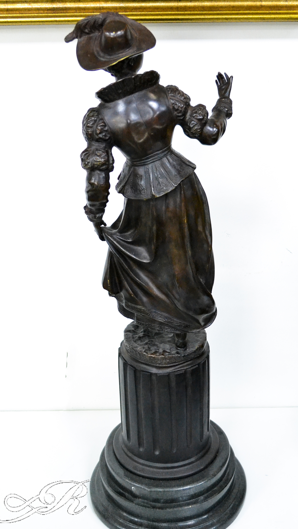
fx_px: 632
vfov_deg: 45.5
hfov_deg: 26.5
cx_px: 158
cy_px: 270
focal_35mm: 45
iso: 3200
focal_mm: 28
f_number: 5.6
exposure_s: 1/60
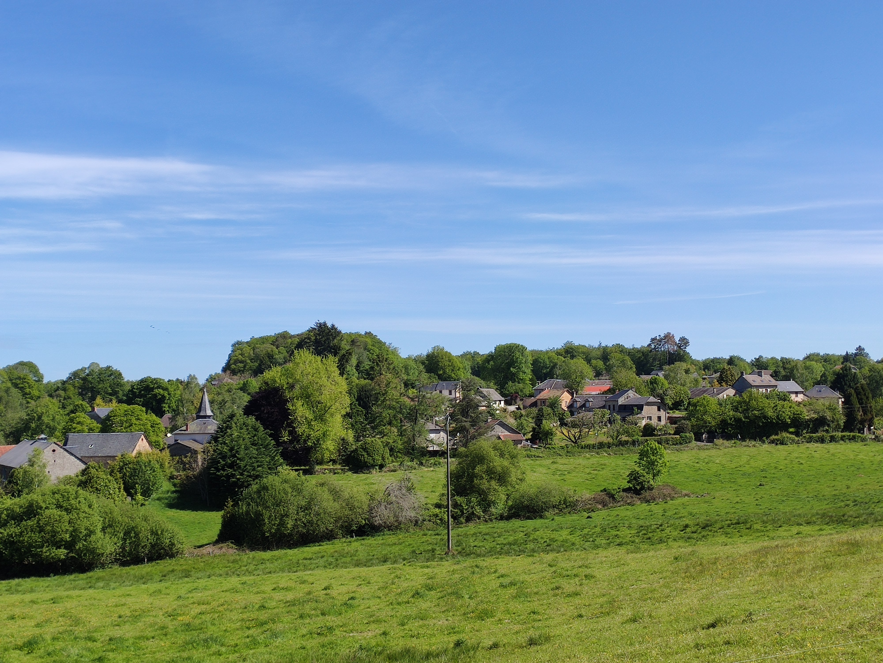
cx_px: 442
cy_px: 332
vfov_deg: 29.7
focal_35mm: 49
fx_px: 1250
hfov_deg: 38.9
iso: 112
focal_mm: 4.77
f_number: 1.75
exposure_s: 1/1458
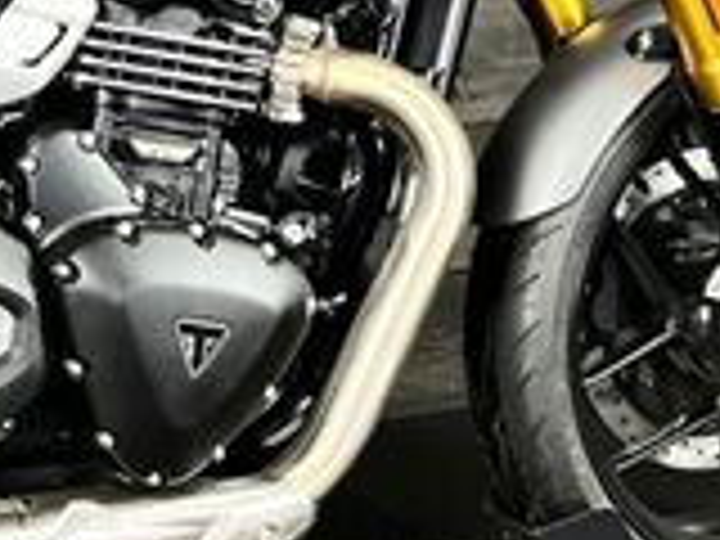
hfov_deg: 17.9
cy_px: 27
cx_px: -171
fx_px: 2163
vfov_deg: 14.1
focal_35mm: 104
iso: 320
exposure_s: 1/50
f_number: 1.6
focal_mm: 5.1
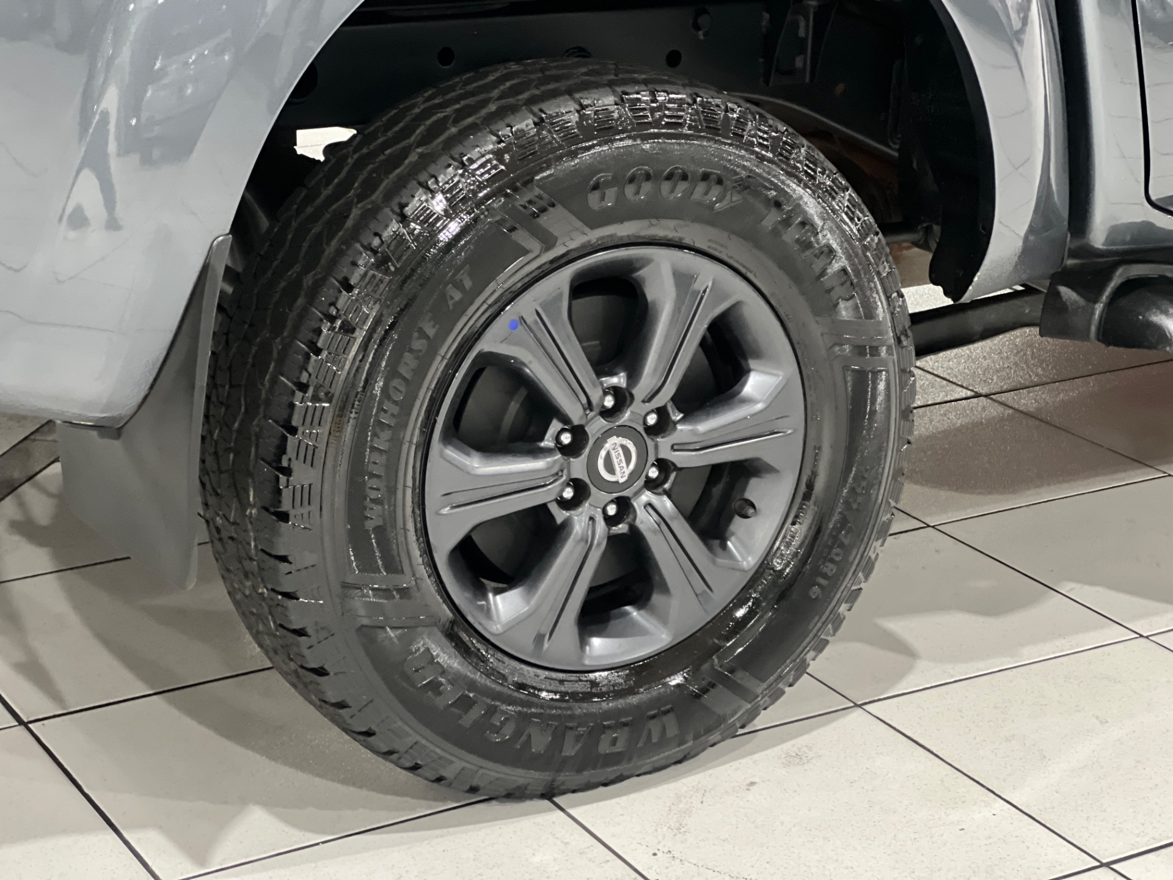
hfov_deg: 25.3
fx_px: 2609
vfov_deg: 19.1
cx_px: 586
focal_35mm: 77
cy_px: 440
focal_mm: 9
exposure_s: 1/15
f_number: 2.8
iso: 640
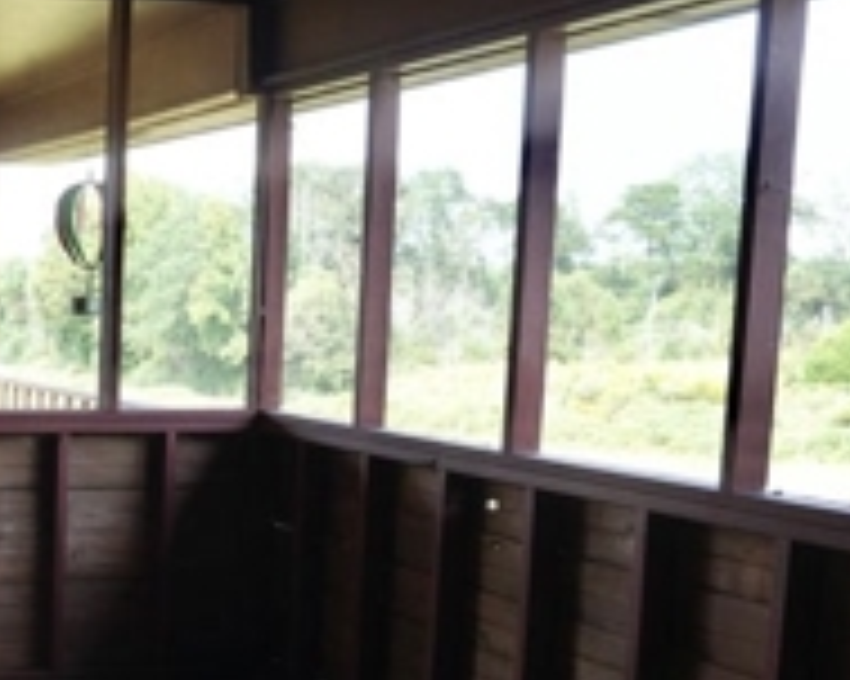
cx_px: -117
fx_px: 1408
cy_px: 464
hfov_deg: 29.7
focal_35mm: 56
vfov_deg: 26.9
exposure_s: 1/60
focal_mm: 25
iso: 400
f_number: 5
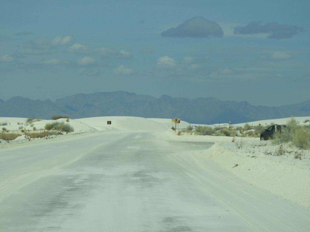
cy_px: 116
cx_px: 155
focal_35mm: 170
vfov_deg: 8.7
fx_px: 1522
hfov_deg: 11.6
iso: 100
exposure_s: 1/1600
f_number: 5.2
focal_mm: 30.5
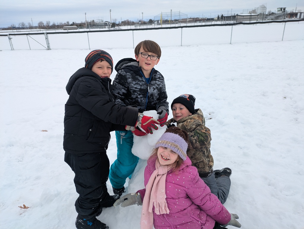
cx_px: 152
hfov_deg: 69.4
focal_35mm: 25
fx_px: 220
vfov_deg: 54.9
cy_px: 114
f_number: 1.89
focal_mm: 5.43
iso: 63
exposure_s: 1/1869
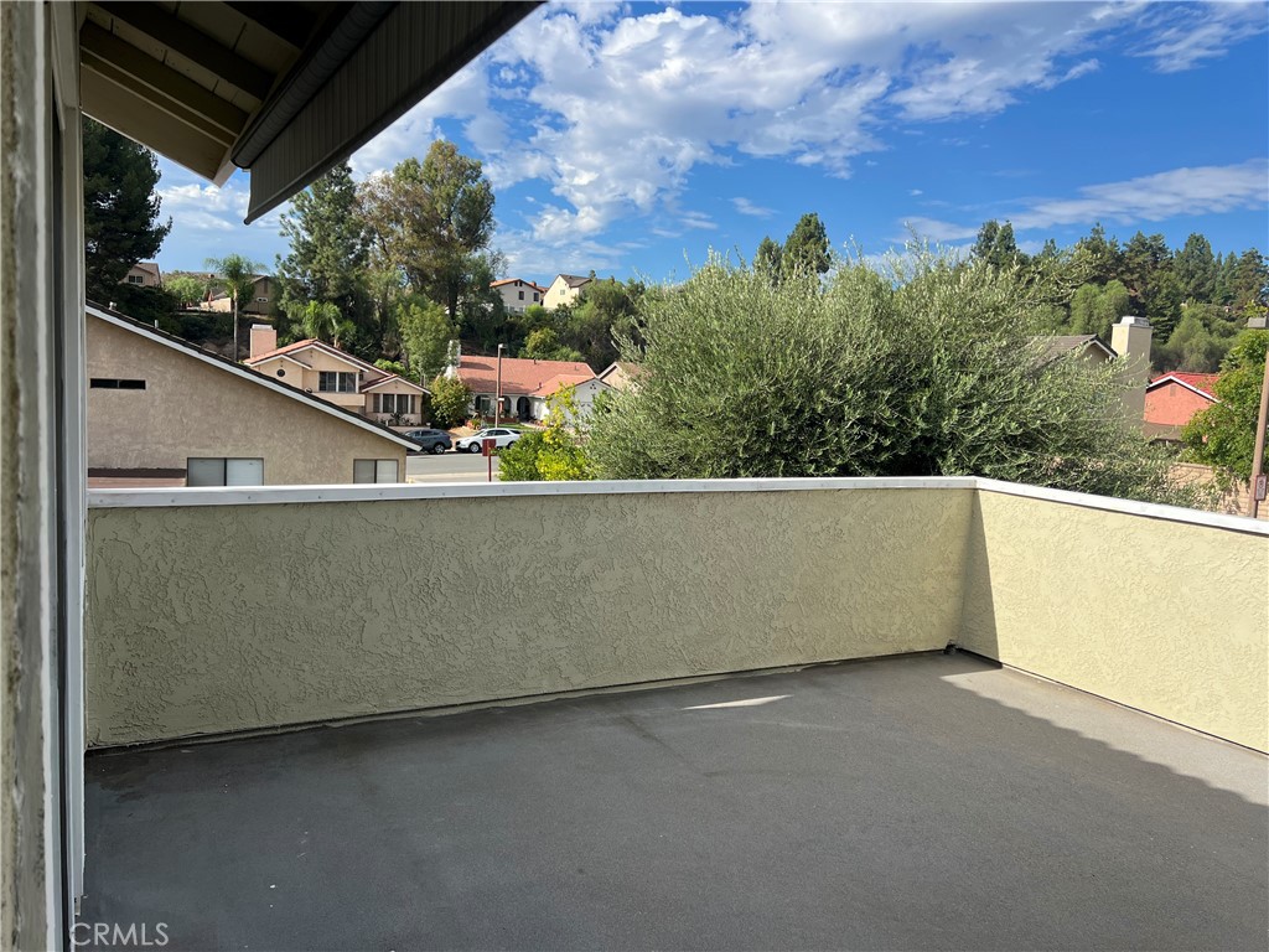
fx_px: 953
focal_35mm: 26
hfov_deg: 67.3
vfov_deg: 53.1
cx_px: 634
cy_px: 476
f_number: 1.5
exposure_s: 1/3831
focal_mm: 5.7
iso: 50
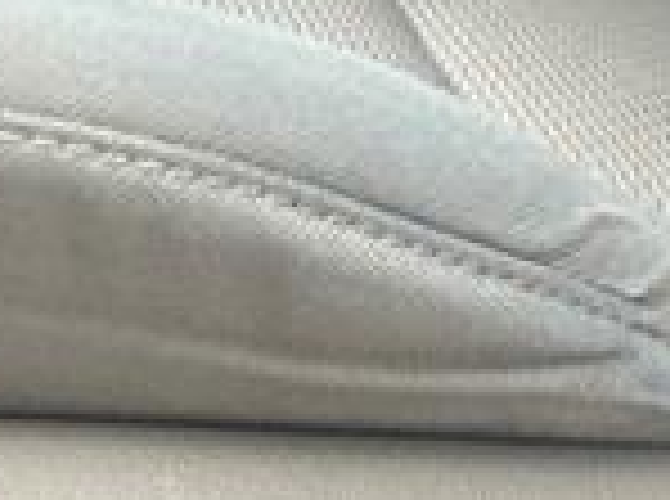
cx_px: 76
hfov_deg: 17.4
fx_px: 2163
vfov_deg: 13.1
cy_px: 419
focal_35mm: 112
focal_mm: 5.7
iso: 400
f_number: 1.5
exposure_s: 1/58
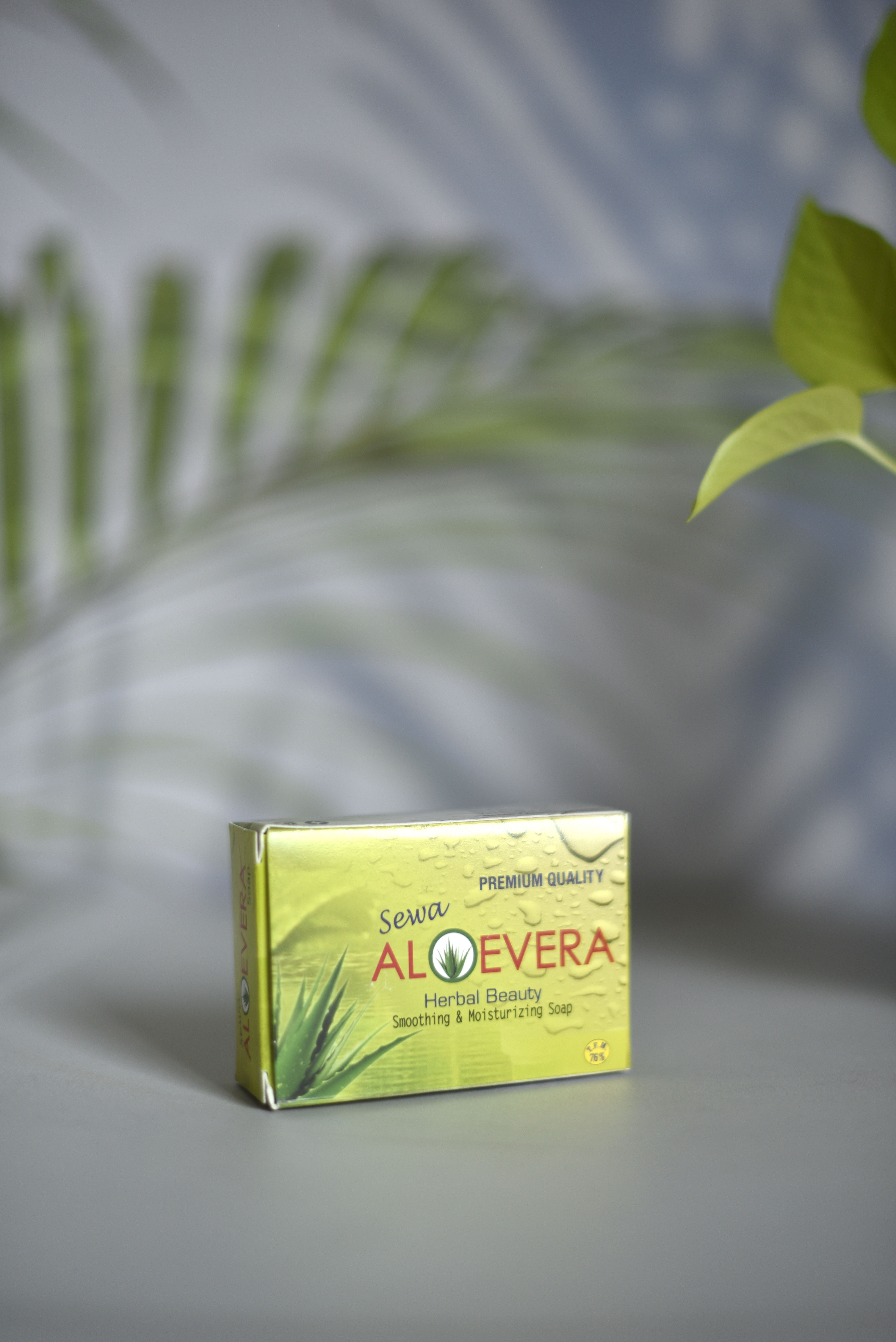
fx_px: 1865
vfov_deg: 39.6
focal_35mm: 50
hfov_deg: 27.0
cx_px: 448
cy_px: 671
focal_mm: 50
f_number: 1.4
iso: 200
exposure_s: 1/2000
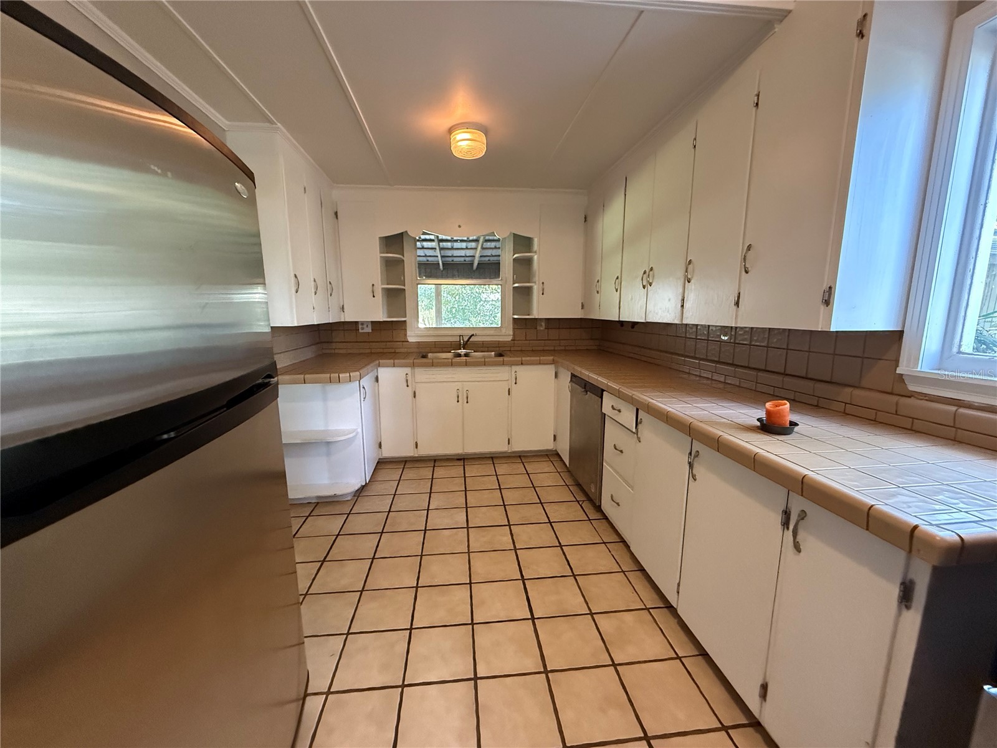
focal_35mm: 14
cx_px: 498
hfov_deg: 102.1
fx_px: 403
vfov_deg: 85.7
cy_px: 374
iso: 1000
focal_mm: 2.22
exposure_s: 1/60
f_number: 2.2
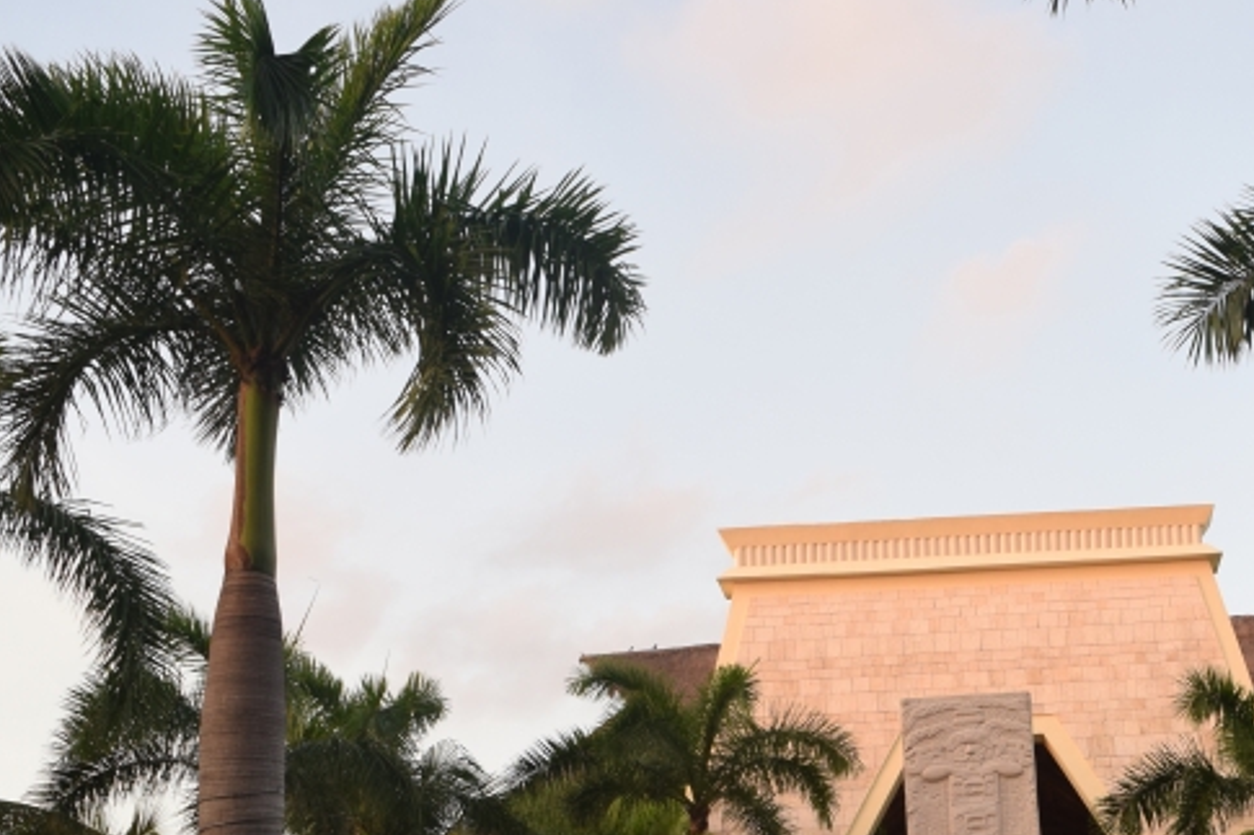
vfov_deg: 22.9
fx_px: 1985
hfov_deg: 34.2
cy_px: 814
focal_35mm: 57
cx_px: 959
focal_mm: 18
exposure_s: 1/100
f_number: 5
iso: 400
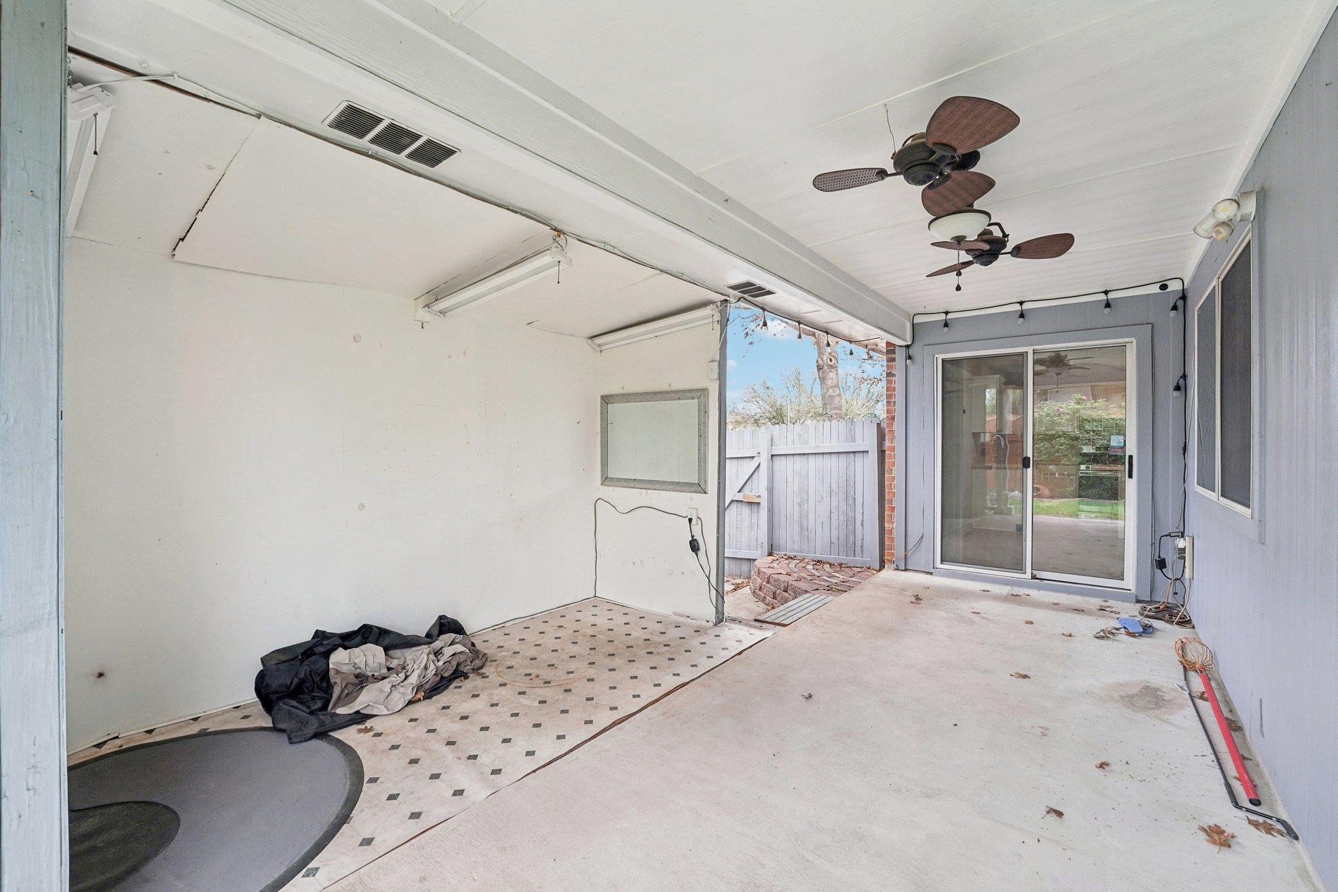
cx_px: 669
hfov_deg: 104.3
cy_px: 446
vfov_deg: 81.2
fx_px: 520
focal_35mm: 14
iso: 400
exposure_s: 1/125
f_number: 8
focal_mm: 14
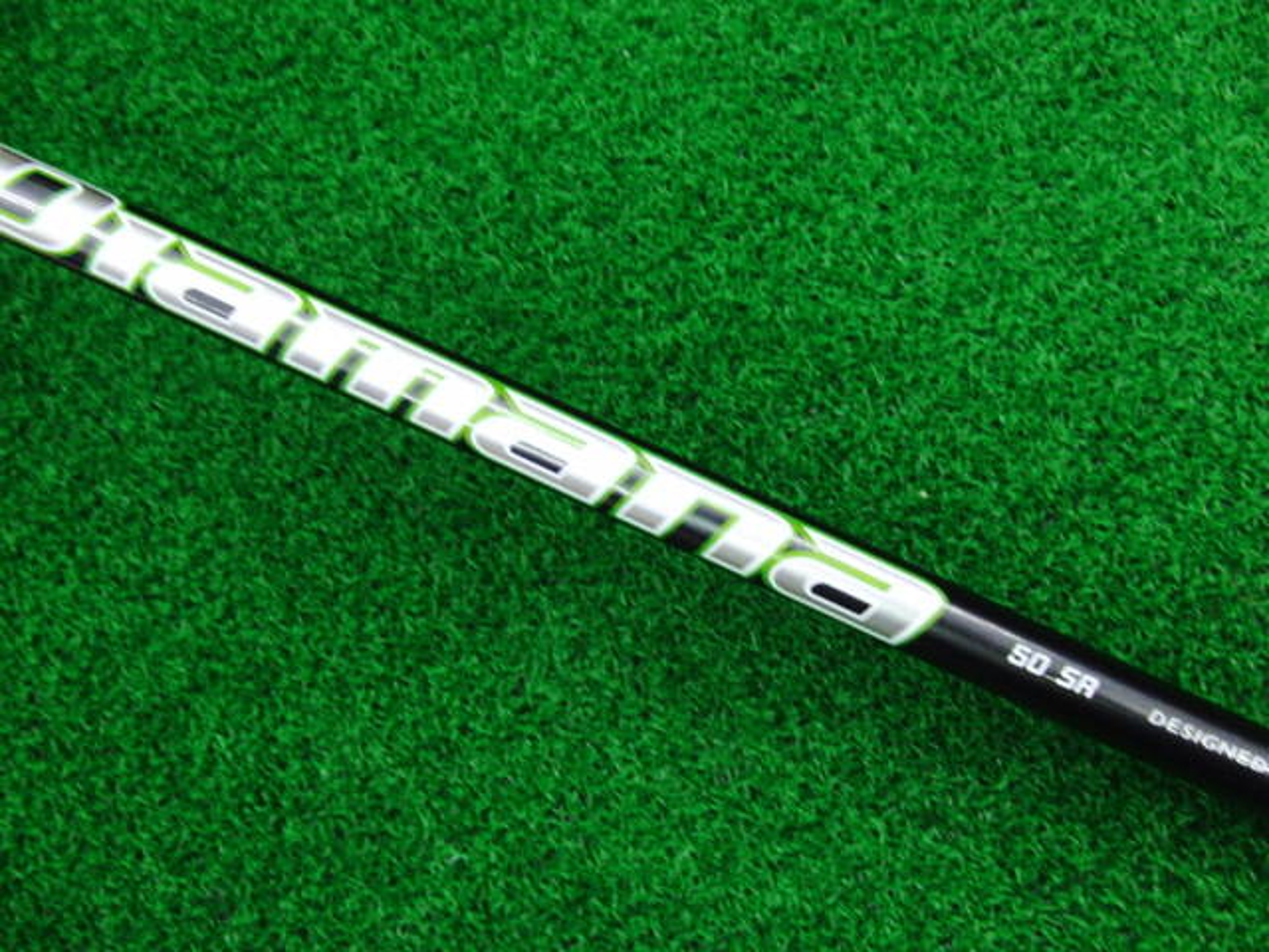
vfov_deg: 38.7
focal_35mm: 37
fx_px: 1356
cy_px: 476
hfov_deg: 50.1
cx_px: 634
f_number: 3.6
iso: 400
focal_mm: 6.42
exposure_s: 1/40
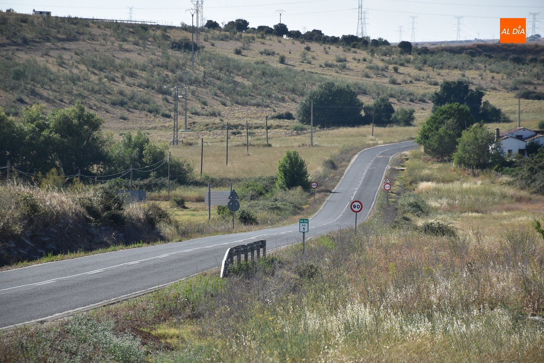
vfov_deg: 6.6
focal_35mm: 210
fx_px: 3176
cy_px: 182
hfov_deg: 9.8
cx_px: 272
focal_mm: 140
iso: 200
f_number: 6.3
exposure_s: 1/640
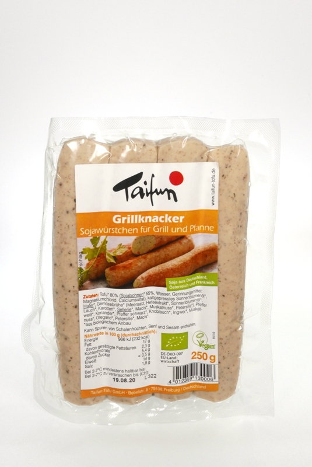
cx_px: 156
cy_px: 234
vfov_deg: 39.6
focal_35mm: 50
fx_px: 649
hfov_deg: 27.0
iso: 800
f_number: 16
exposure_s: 1/50
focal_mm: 22.7
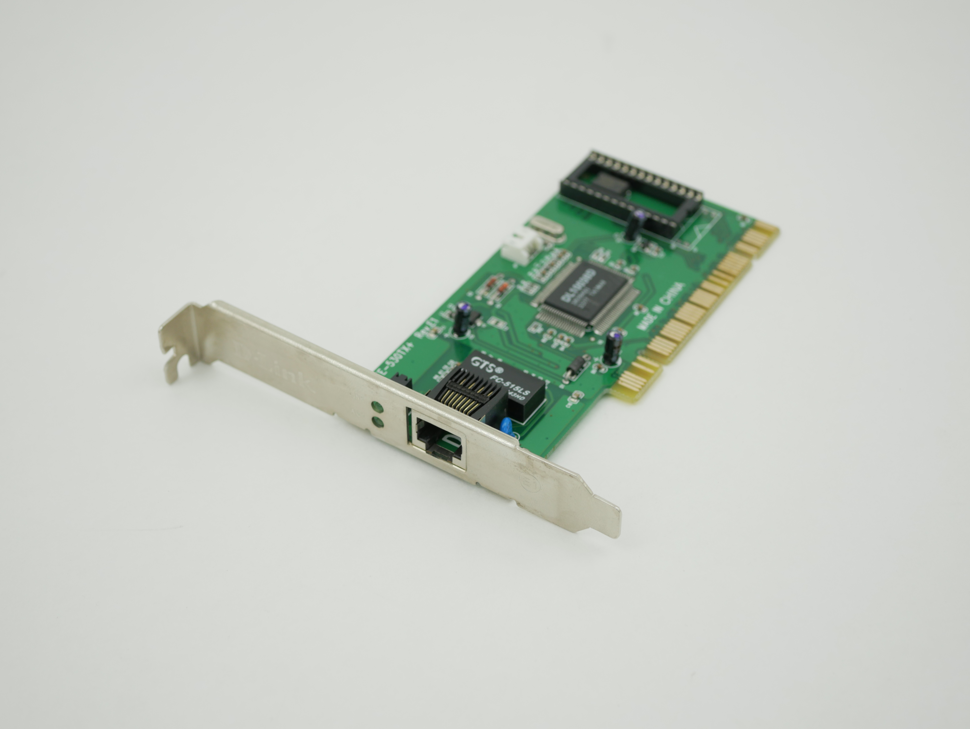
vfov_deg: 24.4
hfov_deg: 32.2
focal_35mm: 60
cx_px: 485
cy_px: 364
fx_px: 1682
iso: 200
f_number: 3.5
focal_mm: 30
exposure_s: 1/125
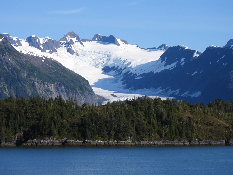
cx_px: 116
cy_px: 88
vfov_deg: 11.0
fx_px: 909
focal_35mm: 135
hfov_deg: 14.6
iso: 100
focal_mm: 24.1
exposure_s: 1/1000
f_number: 4
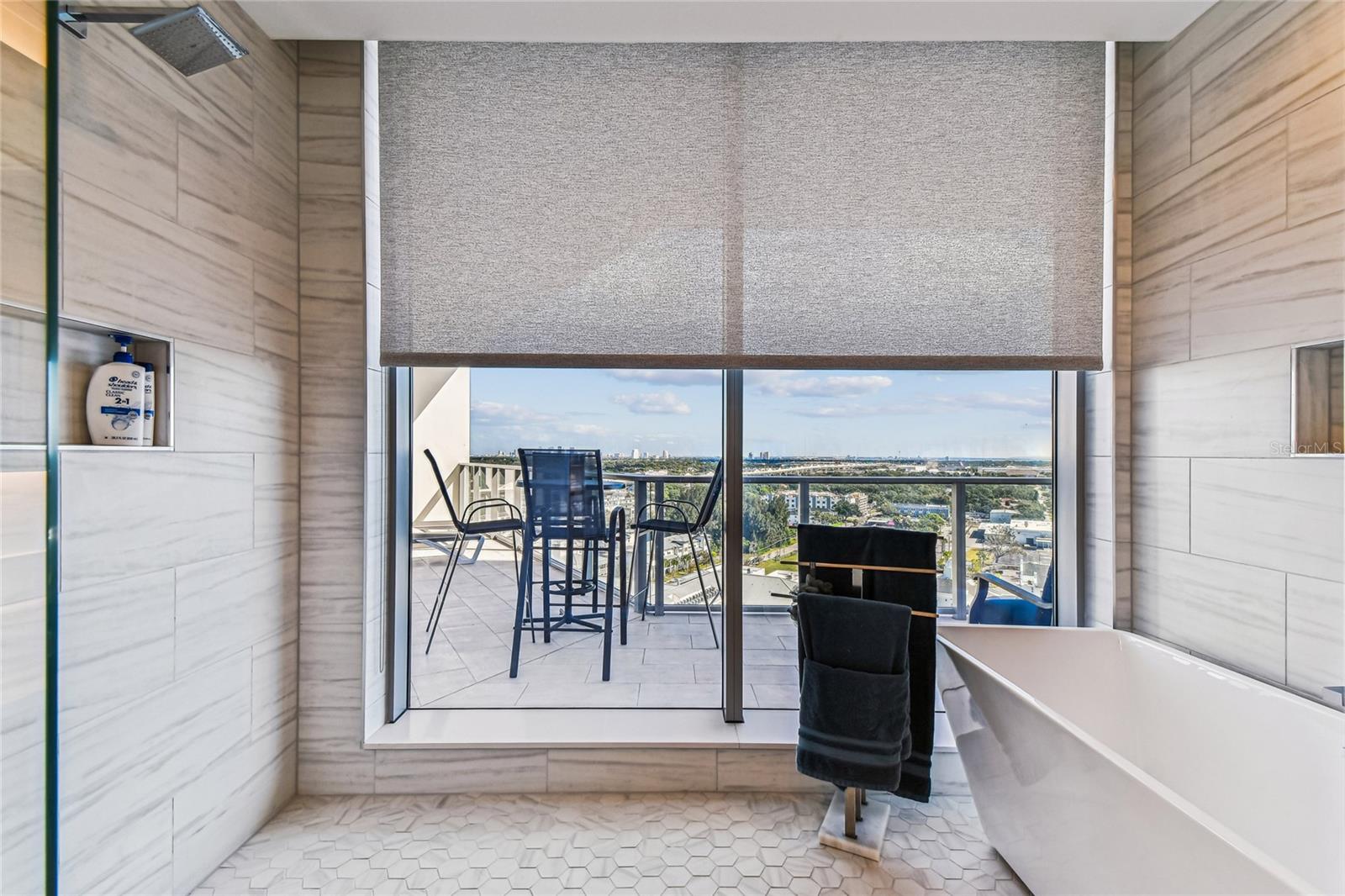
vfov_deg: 77.3
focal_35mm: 15
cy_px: 448
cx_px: 672
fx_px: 560
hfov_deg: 100.4
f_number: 7.1
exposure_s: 1/80
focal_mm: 10
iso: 100
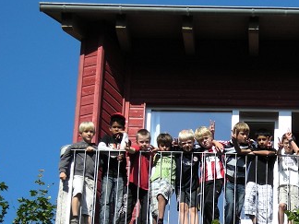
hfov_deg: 11.0
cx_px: 274
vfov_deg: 8.3
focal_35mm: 178
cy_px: 129
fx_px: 1537
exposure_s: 1/341
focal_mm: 14.8
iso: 50
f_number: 4.6
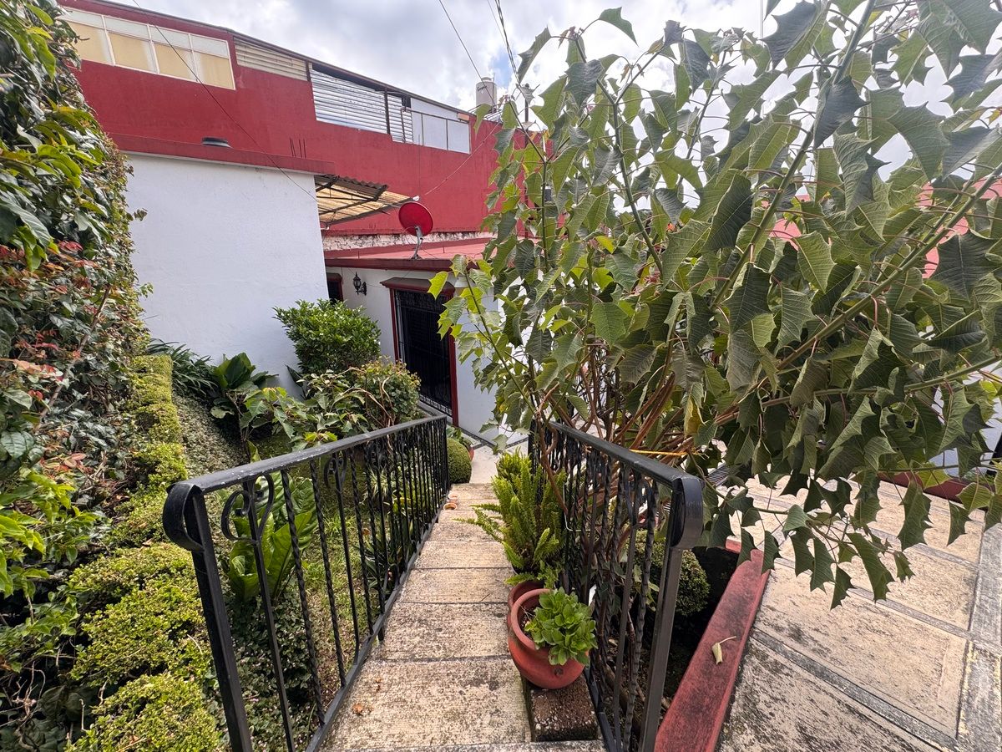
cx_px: 501
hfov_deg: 102.1
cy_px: 376
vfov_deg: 85.7
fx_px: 405
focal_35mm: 14
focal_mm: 2.22
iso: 40
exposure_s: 1/285
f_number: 2.2
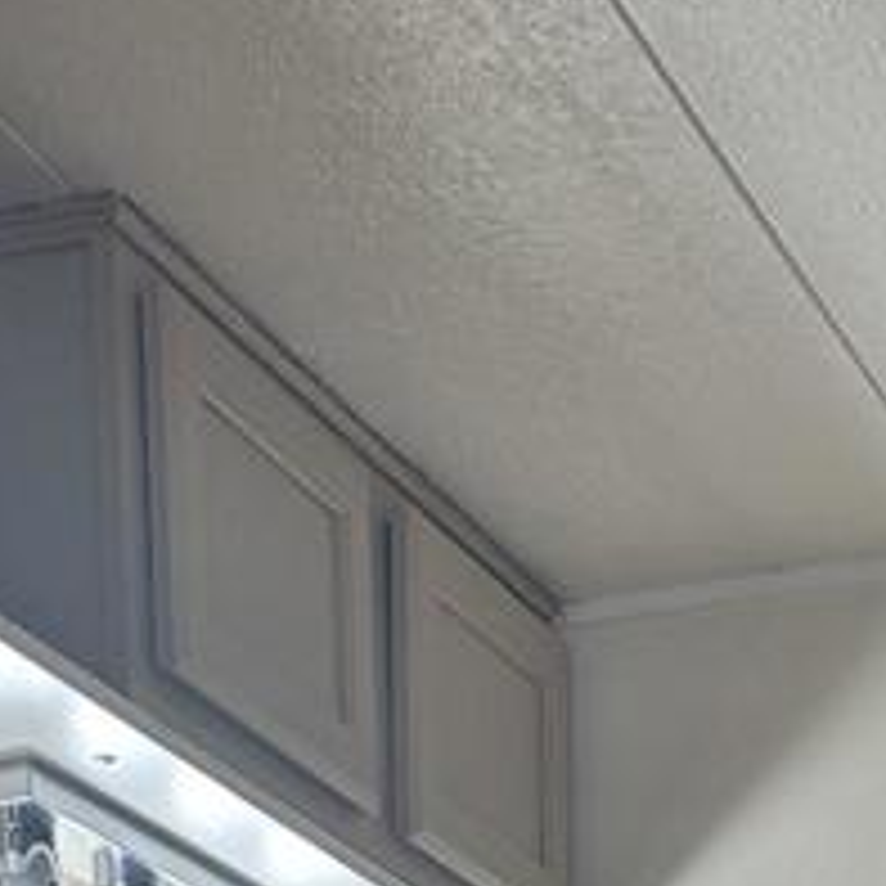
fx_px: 3185
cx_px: 783
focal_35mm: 110
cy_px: 2271
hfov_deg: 15.7
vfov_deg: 12.0
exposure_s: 1/60
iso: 125
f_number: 1.78
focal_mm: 6.86
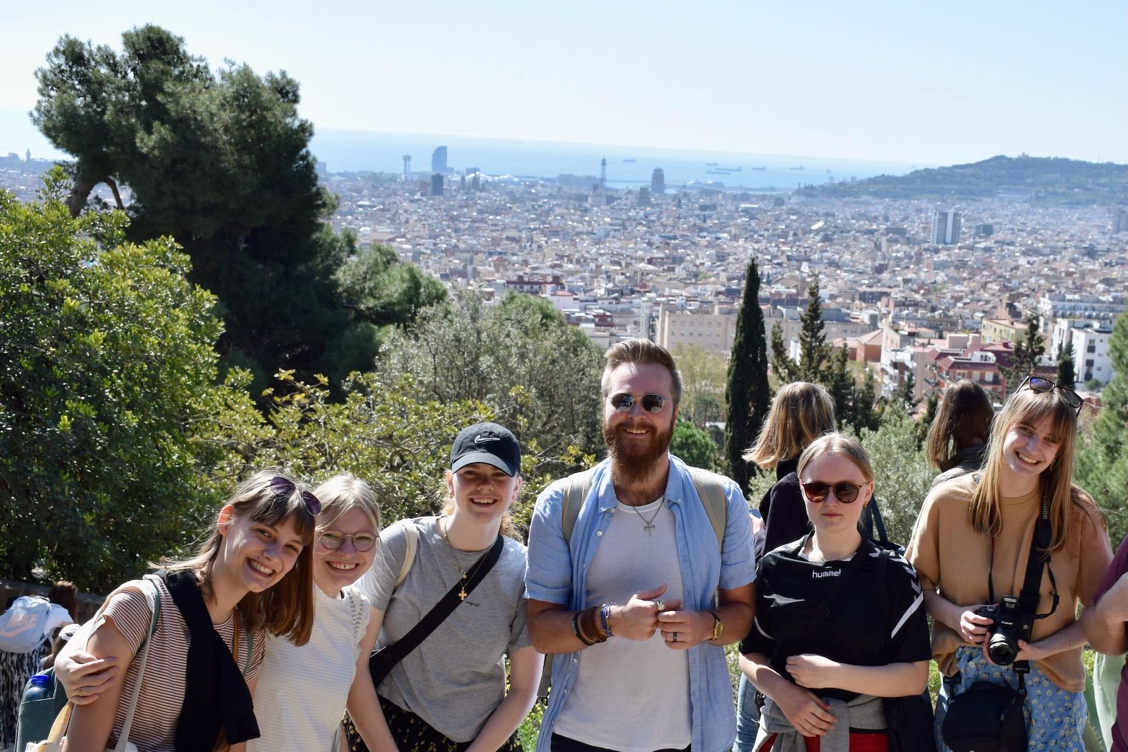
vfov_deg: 34.2
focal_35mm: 39
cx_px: 564
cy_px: 376
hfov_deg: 49.6
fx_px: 1222
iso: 200
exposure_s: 1/320
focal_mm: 26
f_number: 9
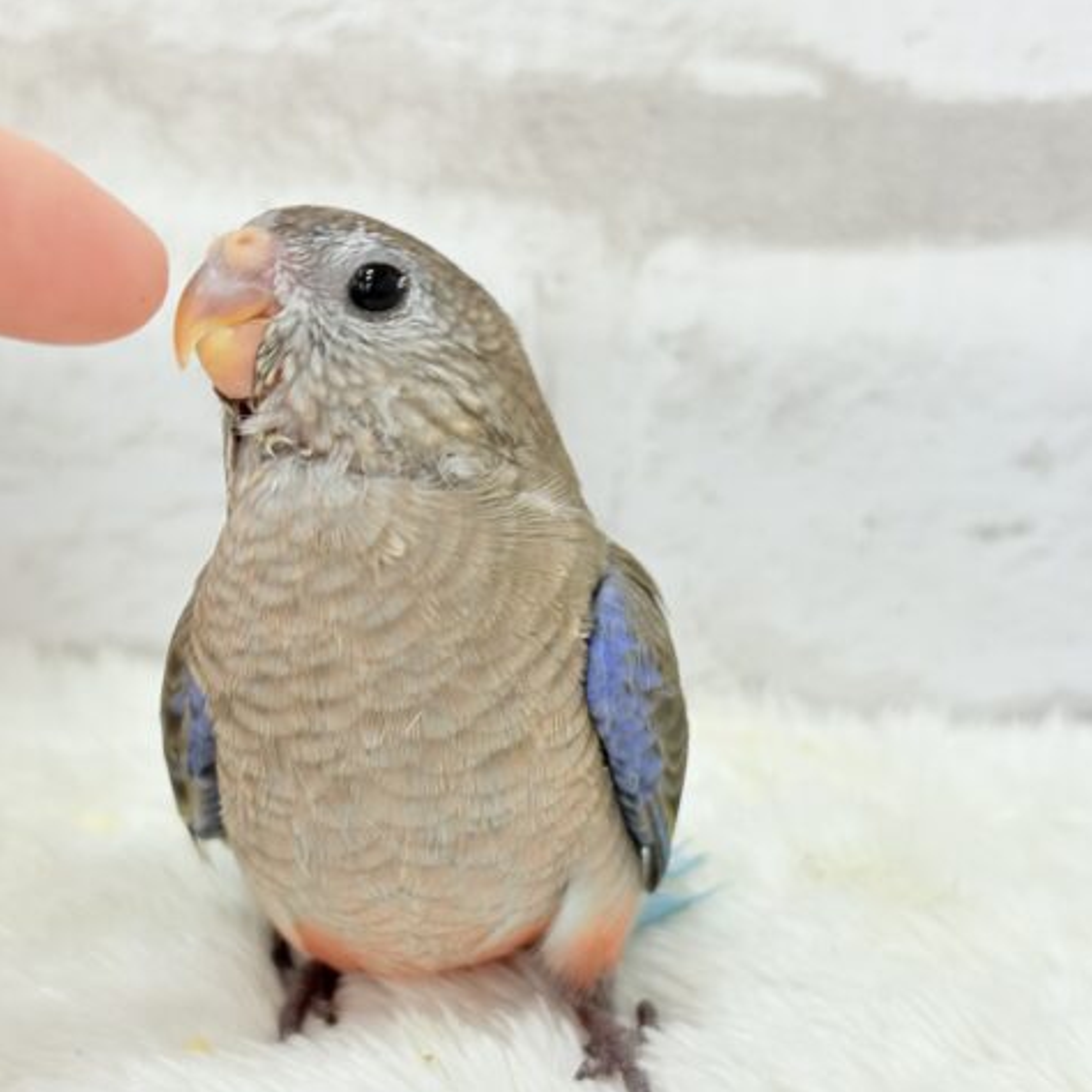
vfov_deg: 27.7
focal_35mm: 62
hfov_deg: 27.7
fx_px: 2213
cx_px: 477
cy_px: 546
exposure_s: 1/50
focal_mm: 5.96
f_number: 1.6
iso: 50
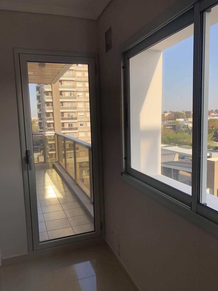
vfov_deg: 63.5
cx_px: 109
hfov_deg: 49.7
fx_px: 235
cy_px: 146
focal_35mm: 28
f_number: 1.8
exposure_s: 1/631
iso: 20
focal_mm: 3.99
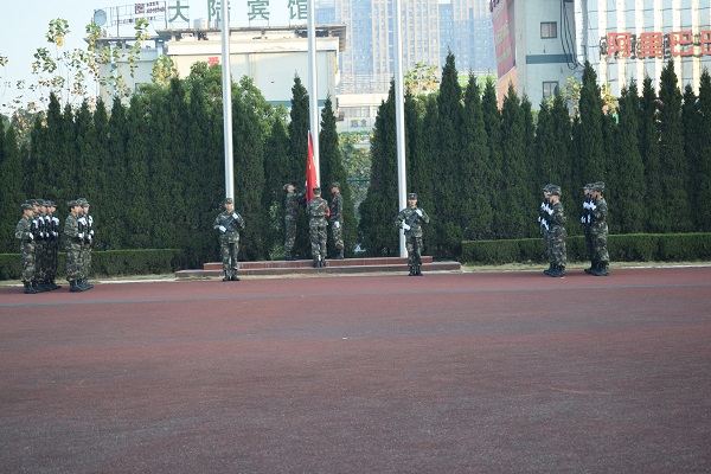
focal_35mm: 72
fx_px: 1422
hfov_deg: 28.1
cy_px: 237
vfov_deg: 18.9
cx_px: 356
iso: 1000
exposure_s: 1/500
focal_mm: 48
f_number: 5.3
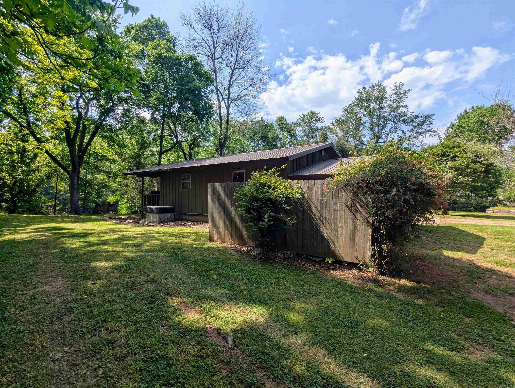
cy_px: 194
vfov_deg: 78.2
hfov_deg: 94.4
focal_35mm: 16
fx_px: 238
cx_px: 258
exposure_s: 1/2066
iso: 53
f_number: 2.2
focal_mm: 2.35
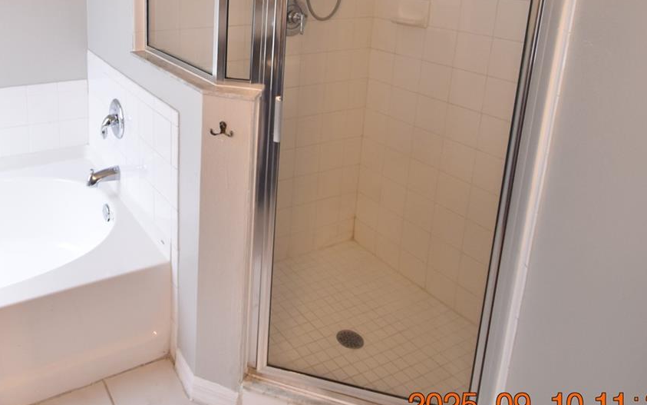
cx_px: 182
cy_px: 58
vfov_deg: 40.6
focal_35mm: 29
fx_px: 511
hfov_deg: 61.9
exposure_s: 1/90
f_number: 3.5
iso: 800
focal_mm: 10
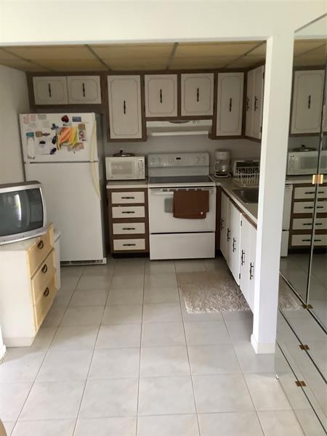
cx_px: 164
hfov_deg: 45.4
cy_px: 218
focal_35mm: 31
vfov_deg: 58.4
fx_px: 390
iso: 200
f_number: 2.4
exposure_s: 1/60
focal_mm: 3.3
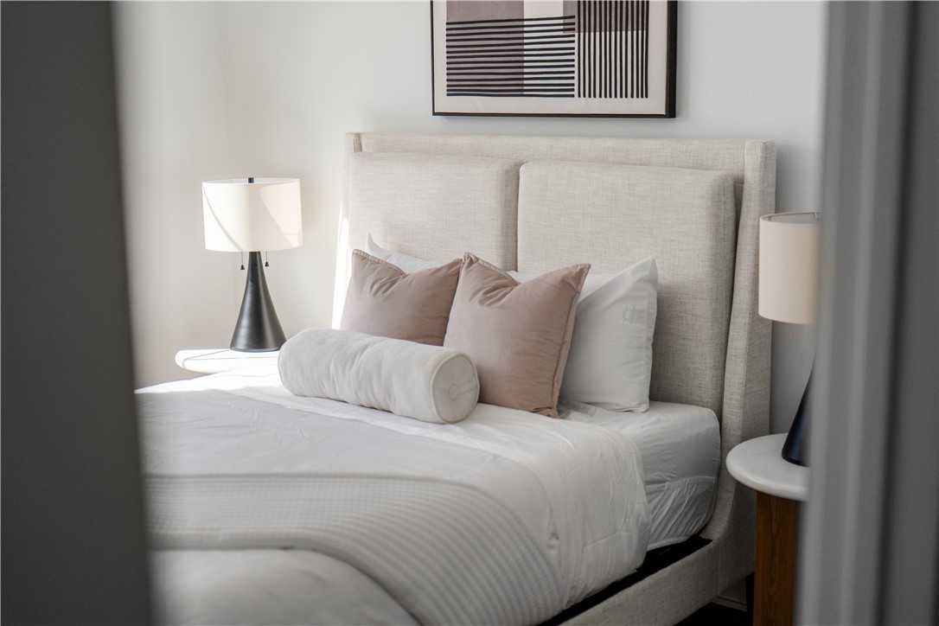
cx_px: 470
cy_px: 313
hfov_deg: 39.6
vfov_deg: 27.0
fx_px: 1304
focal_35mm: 50
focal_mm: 50
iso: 640
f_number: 1.8
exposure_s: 1/3200
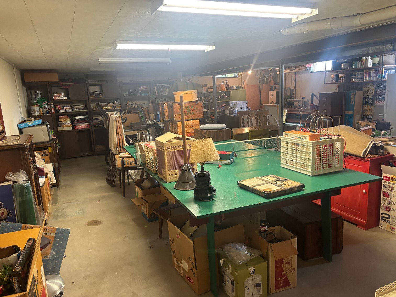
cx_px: 198
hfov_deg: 67.3
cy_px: 148
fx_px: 297
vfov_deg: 53.1
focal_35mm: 26
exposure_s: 1/60
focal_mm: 5.96
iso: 250
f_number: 1.6
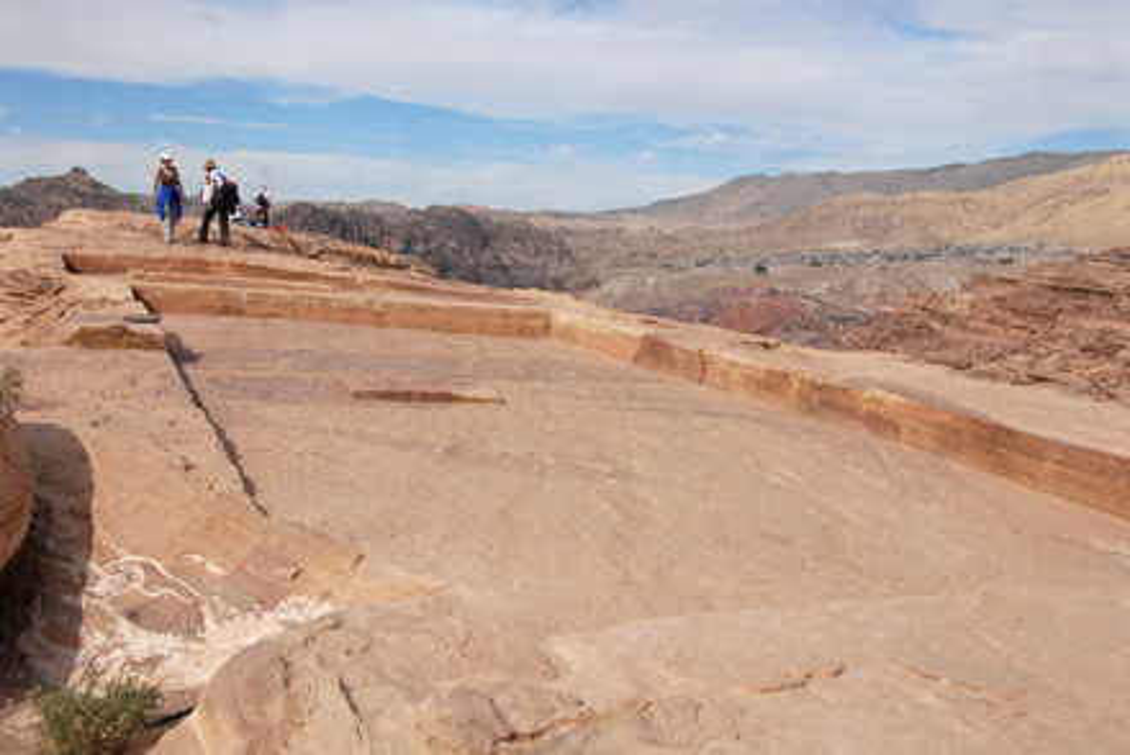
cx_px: 565
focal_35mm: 39
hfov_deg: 49.5
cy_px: 378
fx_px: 1225
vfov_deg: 34.3
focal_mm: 26
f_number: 16
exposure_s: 1/640
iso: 400
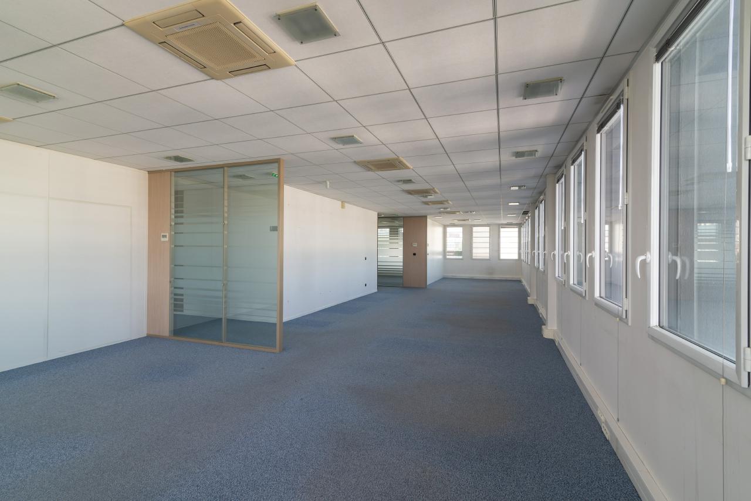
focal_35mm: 16
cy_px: 250
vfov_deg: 73.8
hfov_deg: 96.7
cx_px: 376
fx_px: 334
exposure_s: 1/10
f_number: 13
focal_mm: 16
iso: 100
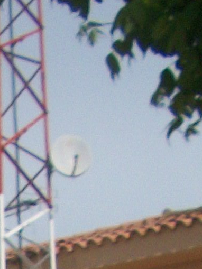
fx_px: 1960
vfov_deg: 6.9
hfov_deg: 5.6
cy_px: 853
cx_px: -334
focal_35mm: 252
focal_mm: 6.3
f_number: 5.6
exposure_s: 1/640
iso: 80
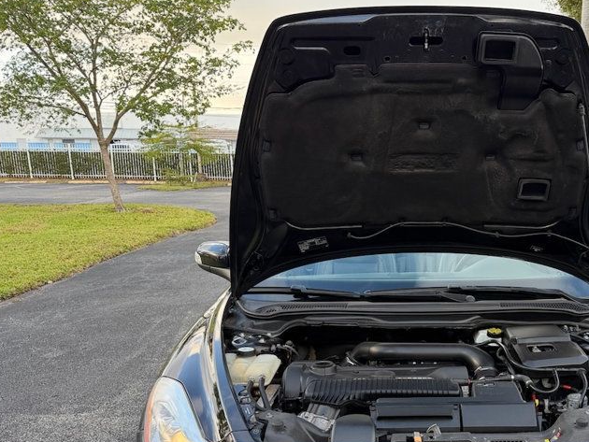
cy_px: 348
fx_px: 664
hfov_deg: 46.5
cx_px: 426
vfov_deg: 35.7
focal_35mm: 39
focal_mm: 6.76
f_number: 1.78
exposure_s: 1/173
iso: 80
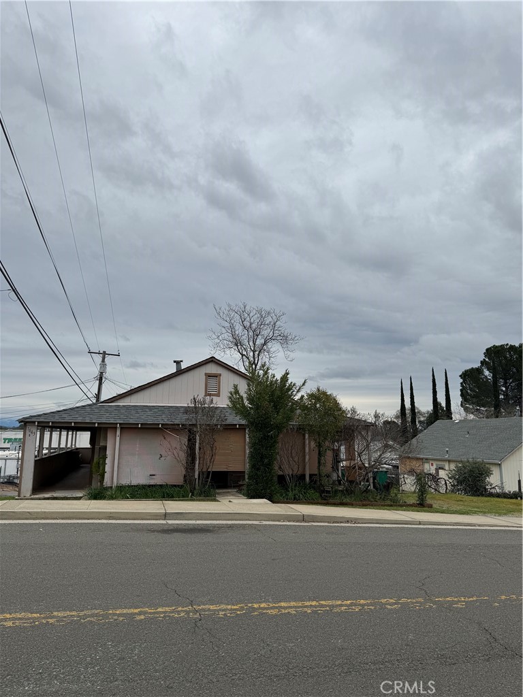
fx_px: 483
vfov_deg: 71.6
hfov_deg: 56.8
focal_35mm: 24
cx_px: 262
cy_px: 348
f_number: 1.78
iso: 80
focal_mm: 6.76
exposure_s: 1/5814
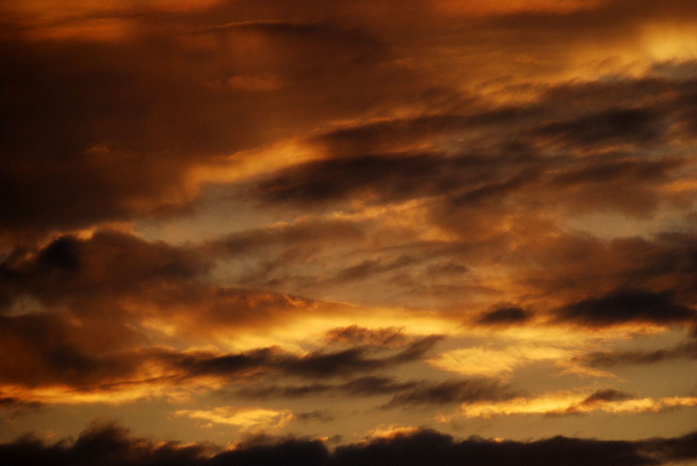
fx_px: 5814
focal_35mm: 300
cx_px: 348
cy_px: 233
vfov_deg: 4.6
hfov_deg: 6.9
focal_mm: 200
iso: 200
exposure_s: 1/500
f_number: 5.3
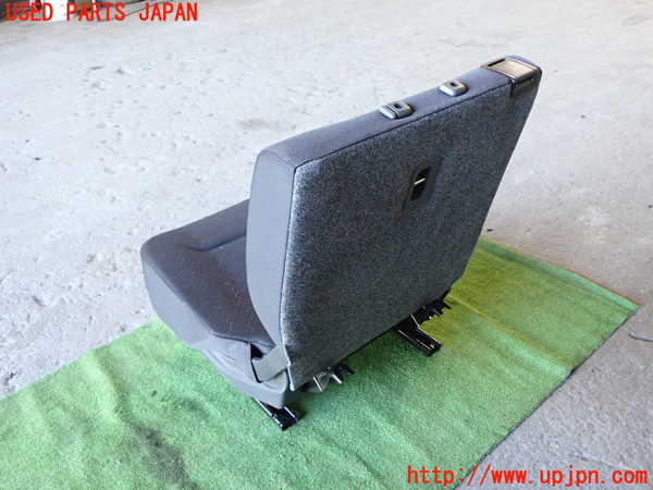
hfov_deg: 56.8
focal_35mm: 32
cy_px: 245
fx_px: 604
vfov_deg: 44.2
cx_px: 326
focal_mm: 5.79
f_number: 2.4
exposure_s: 1/30
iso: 320
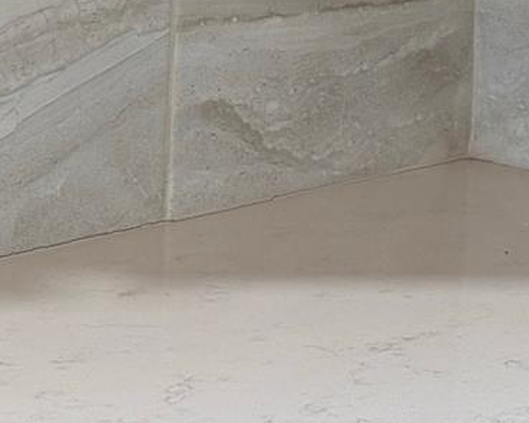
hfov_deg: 14.4
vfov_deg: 11.6
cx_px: 631
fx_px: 2035
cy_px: -100
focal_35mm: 130
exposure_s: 1/120
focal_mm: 6.76
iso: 125
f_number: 1.78
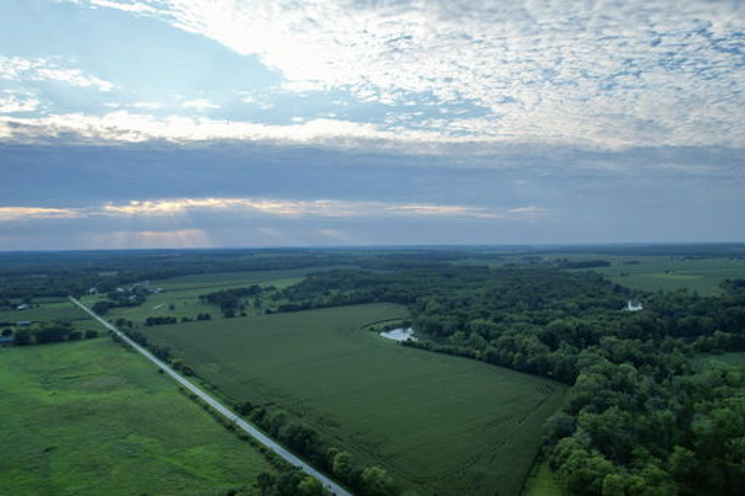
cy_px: 248
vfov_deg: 57.2
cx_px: 372
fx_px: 455
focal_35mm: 22
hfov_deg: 78.6
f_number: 2.8
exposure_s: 1/1000
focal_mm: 8.38
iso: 100
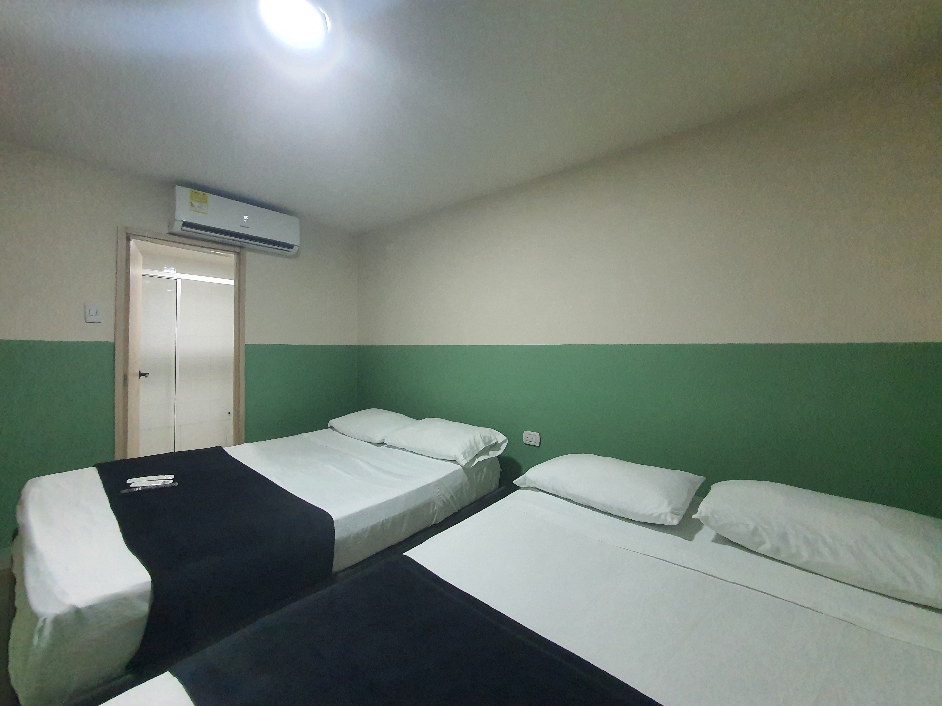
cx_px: 471
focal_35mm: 13
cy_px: 353
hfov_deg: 106.2
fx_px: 354
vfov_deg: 89.9
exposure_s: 1/30
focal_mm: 1.8
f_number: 2.2
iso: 400
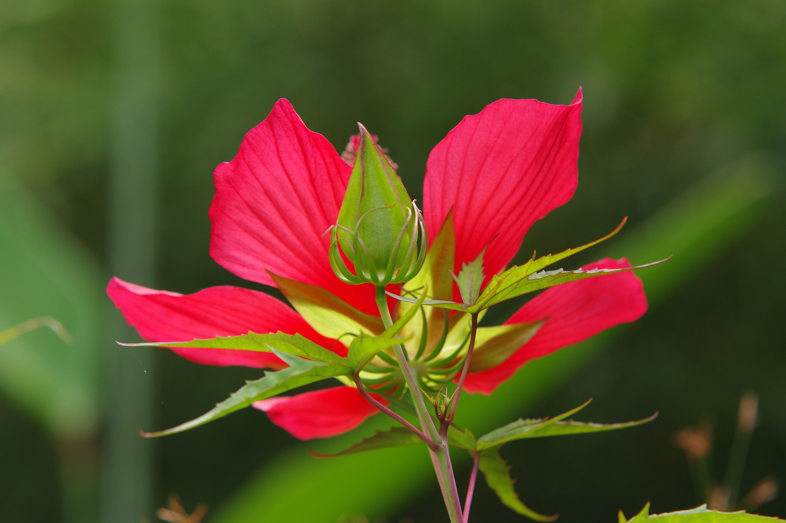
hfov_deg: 9.2
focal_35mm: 225
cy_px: 262
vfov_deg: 6.1
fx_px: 4907
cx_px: 393
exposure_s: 1/250
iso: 200
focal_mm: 150
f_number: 5.6
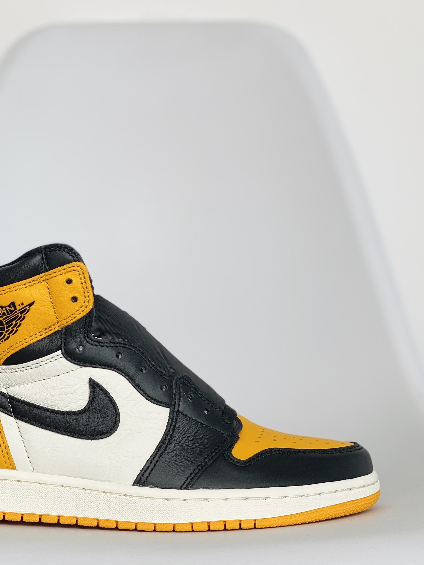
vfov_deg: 25.6
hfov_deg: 19.3
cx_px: 157
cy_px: 332
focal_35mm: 76
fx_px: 1241
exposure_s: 1/160
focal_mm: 6
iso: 20
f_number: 2
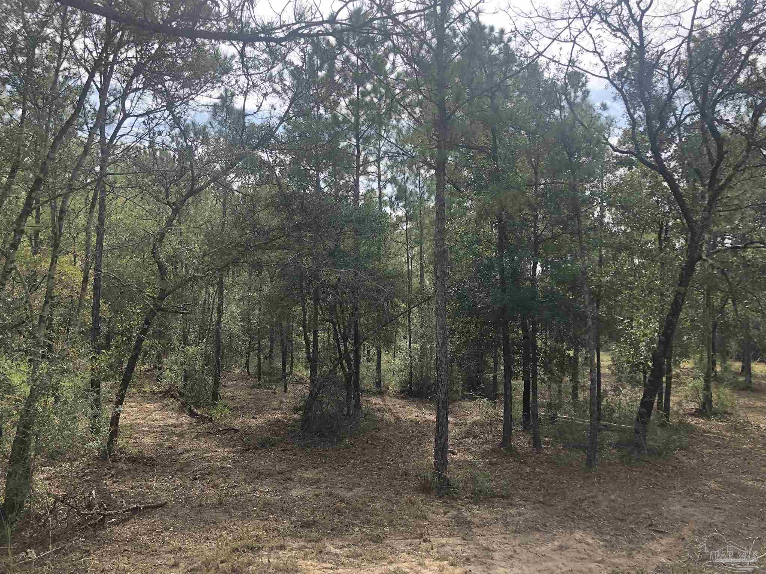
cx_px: 383
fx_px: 620
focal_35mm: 28
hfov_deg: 63.4
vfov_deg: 49.7
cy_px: 287
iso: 20
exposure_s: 1/873
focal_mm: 3.99
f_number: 1.8
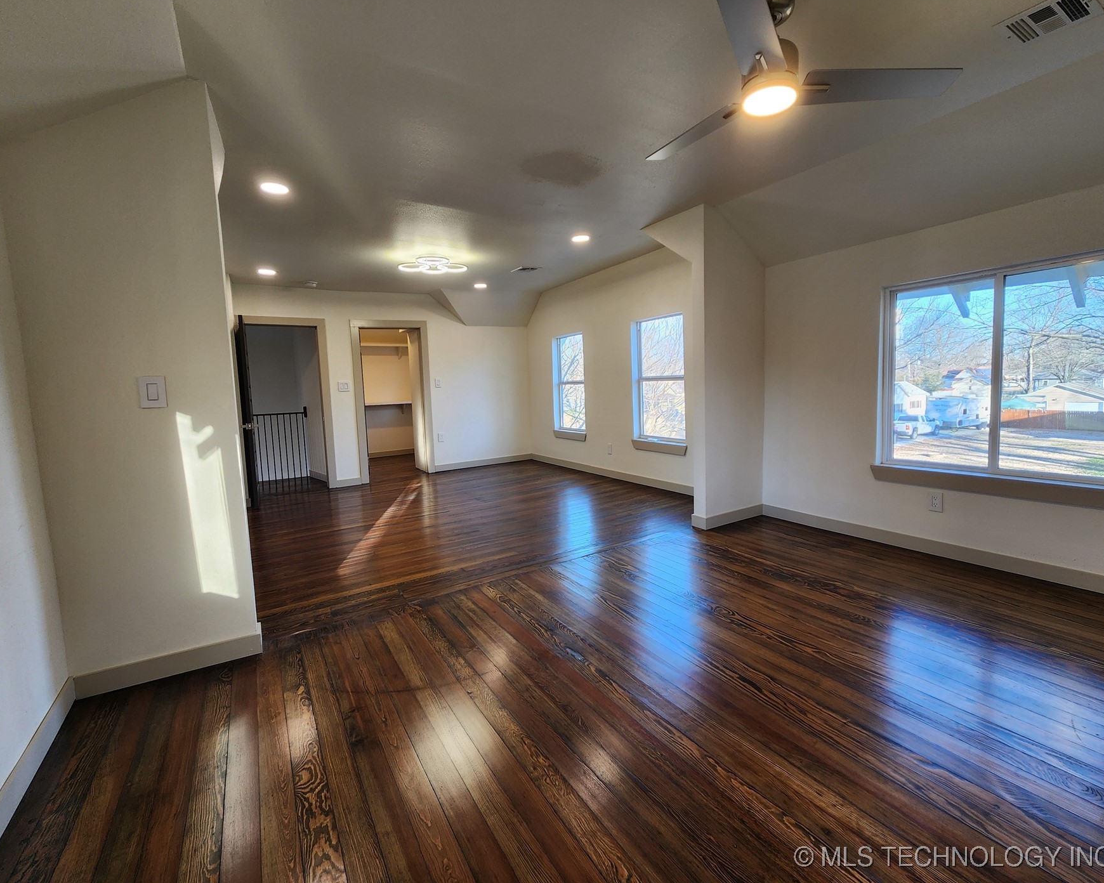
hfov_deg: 100.6
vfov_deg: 88.0
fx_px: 457
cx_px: 575
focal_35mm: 14
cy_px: 427
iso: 100
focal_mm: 2.2
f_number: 2.2
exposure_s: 1/60
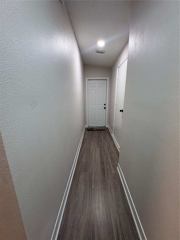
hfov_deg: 85.7
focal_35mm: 14
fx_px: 97
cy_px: 120
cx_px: 90
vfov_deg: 102.1
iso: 125
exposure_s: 1/60
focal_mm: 2.22
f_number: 2.2
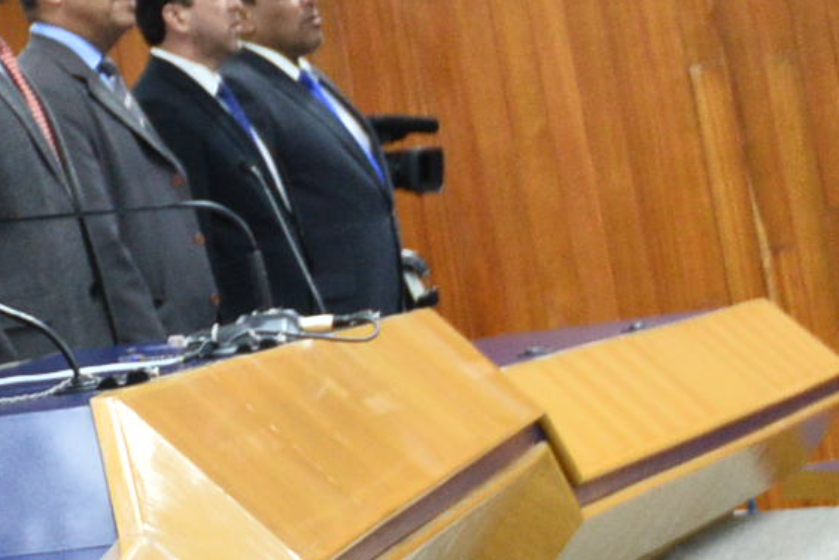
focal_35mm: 187
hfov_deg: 10.2
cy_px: -58
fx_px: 4360
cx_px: -827
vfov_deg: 7.3
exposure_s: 1/60
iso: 1600
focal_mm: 35
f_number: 4.5
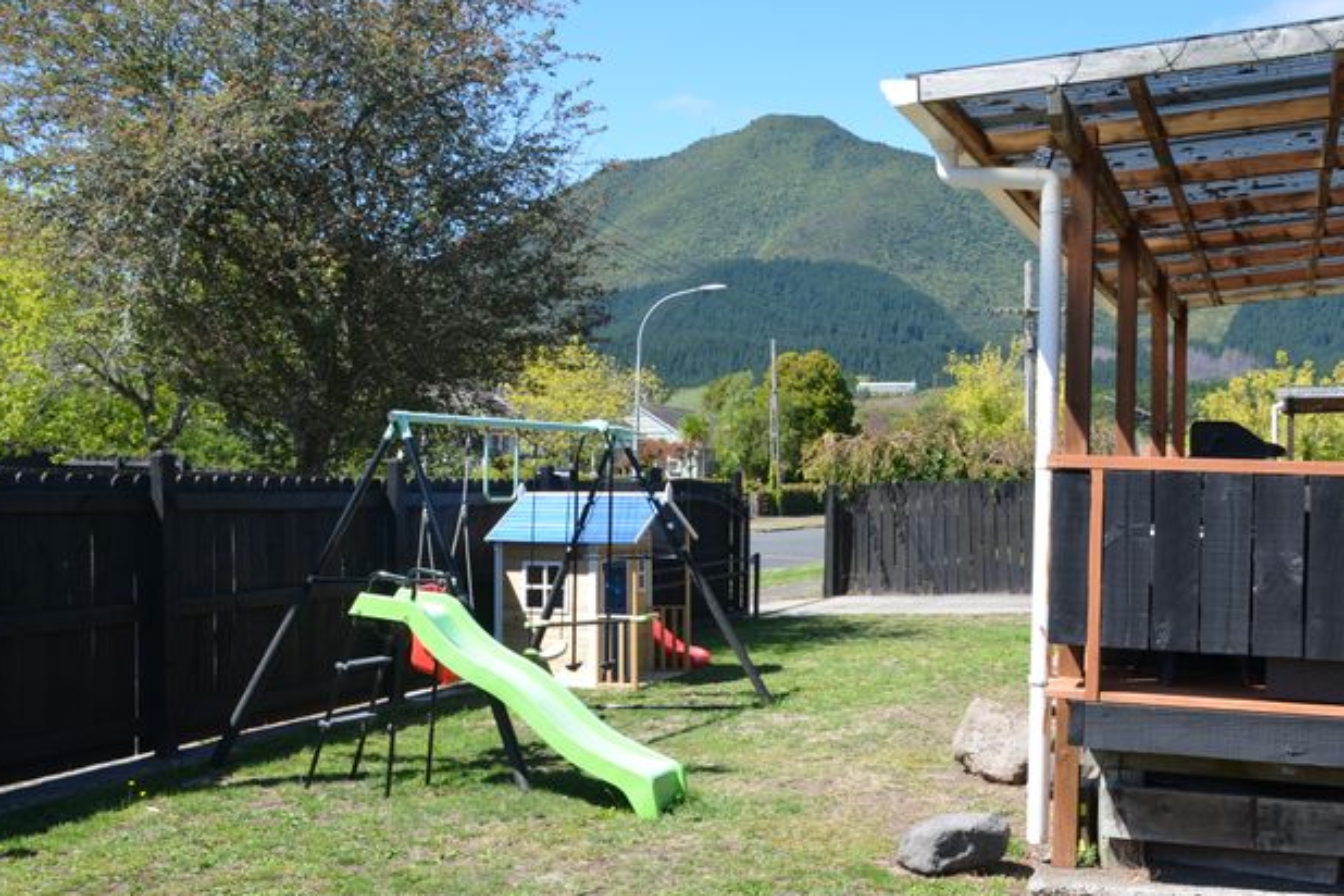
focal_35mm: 41
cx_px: 772
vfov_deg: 32.6
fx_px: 1531
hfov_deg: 47.3
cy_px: 483
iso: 160
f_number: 8
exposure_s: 1/250
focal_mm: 22
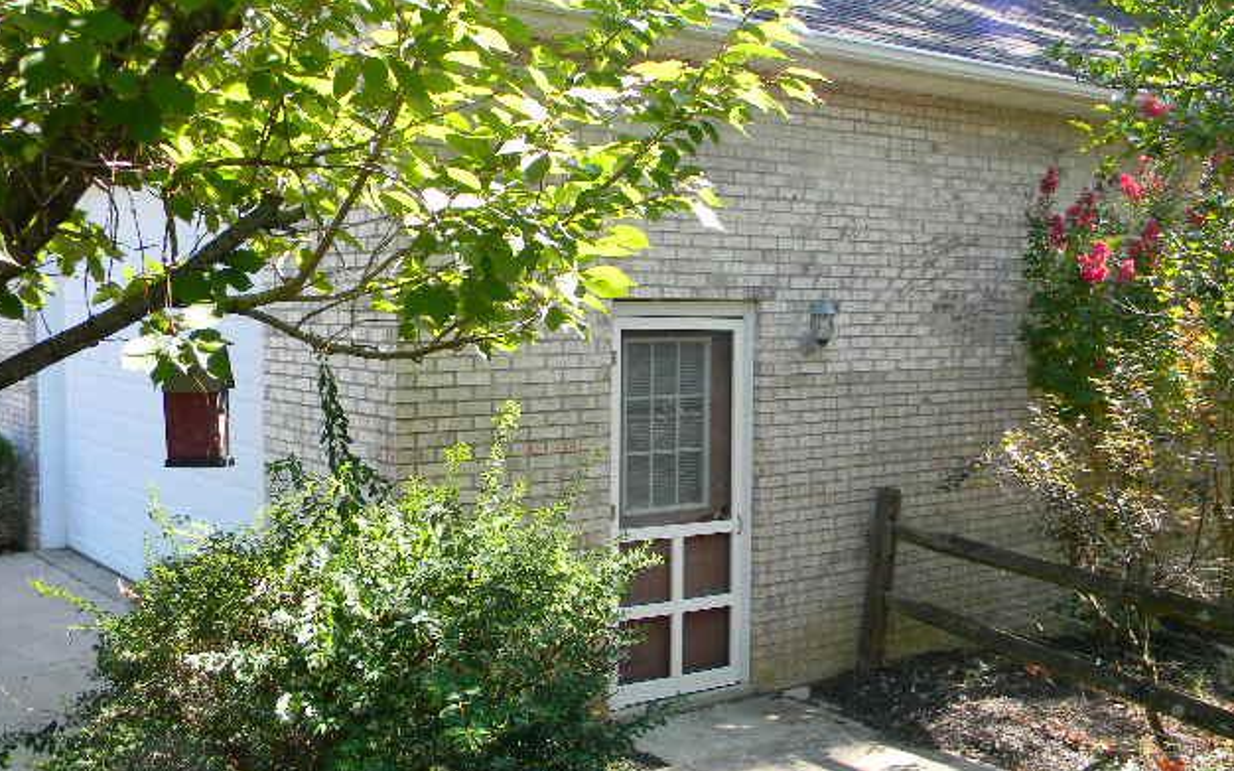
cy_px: 377
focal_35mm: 39
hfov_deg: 50.4
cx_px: 617
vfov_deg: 32.8
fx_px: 1311
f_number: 3.7
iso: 80
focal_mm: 6.4
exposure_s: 1/67.3
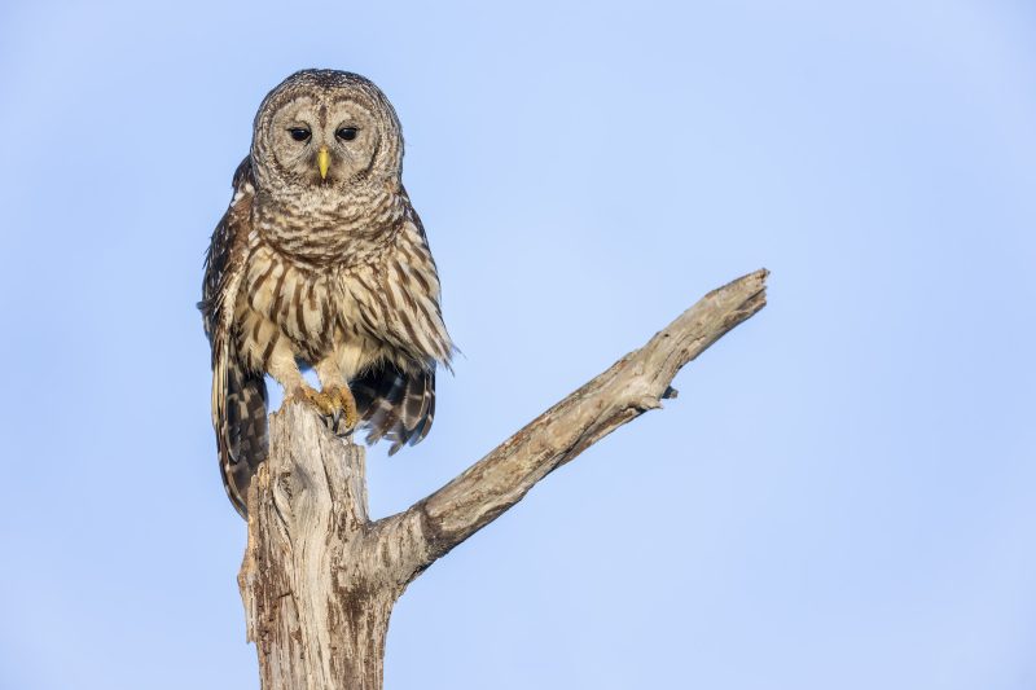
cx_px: 518
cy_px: 345
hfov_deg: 2.5
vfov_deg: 1.6
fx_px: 24167
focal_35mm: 840
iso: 2000
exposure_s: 1/2500
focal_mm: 840
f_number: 5.6
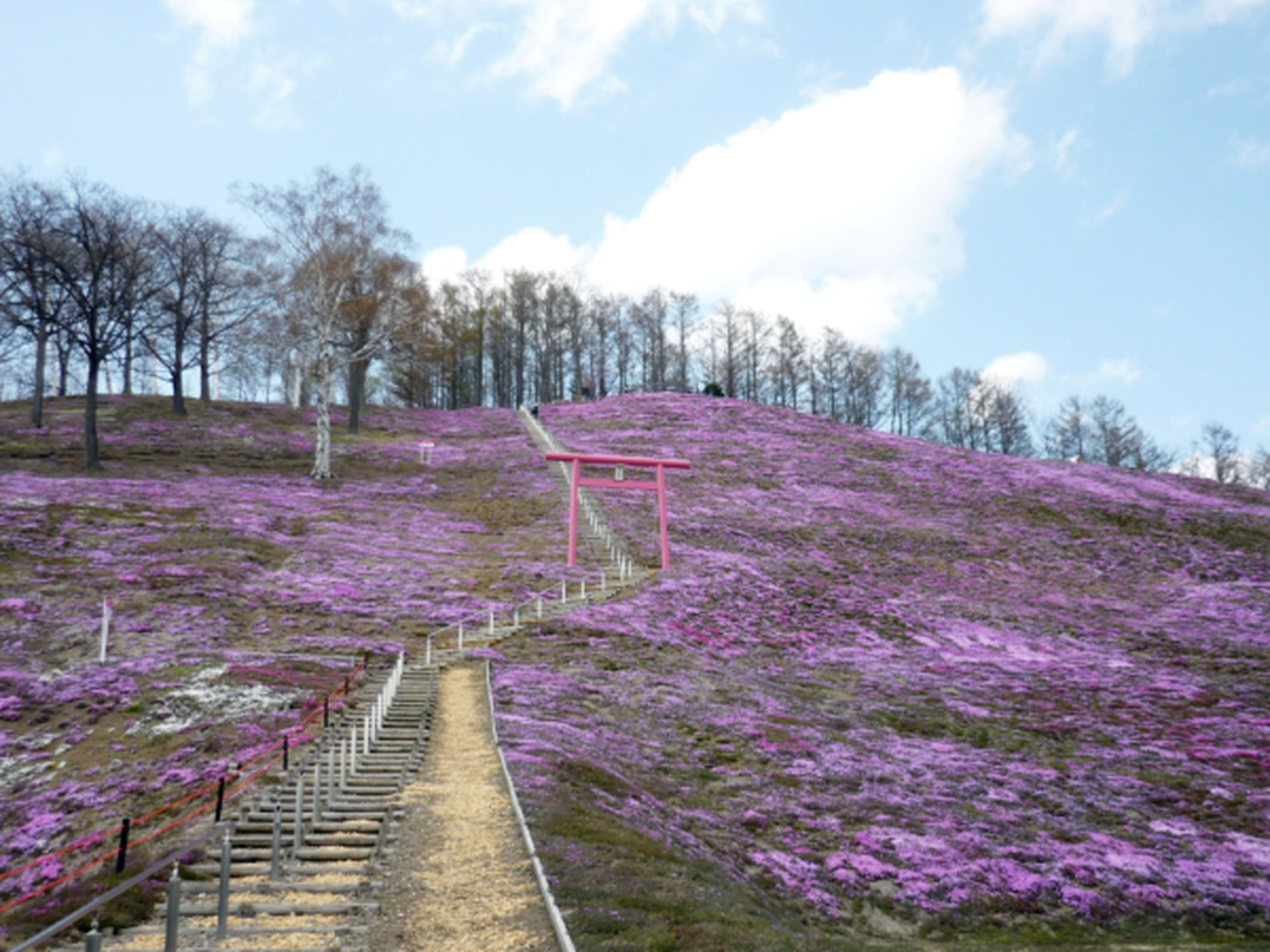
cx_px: 635
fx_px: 1394
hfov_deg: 49.0
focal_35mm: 38
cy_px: 476
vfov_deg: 37.7
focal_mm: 6.3
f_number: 2.9
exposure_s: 1/640
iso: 100
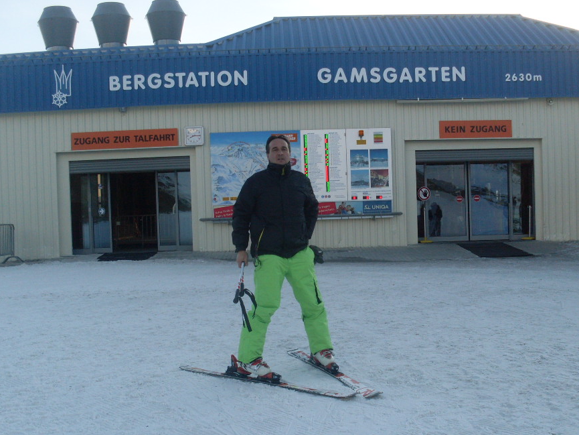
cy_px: 253
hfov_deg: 42.1
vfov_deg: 32.1
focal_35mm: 45
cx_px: 288
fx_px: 753
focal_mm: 6.3
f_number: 2.8
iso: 80
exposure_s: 1/250
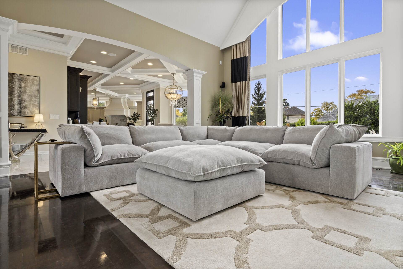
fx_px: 190
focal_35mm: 17
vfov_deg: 70.4
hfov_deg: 93.3
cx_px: 202
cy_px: 134
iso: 200
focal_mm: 17
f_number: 9
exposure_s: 1/4
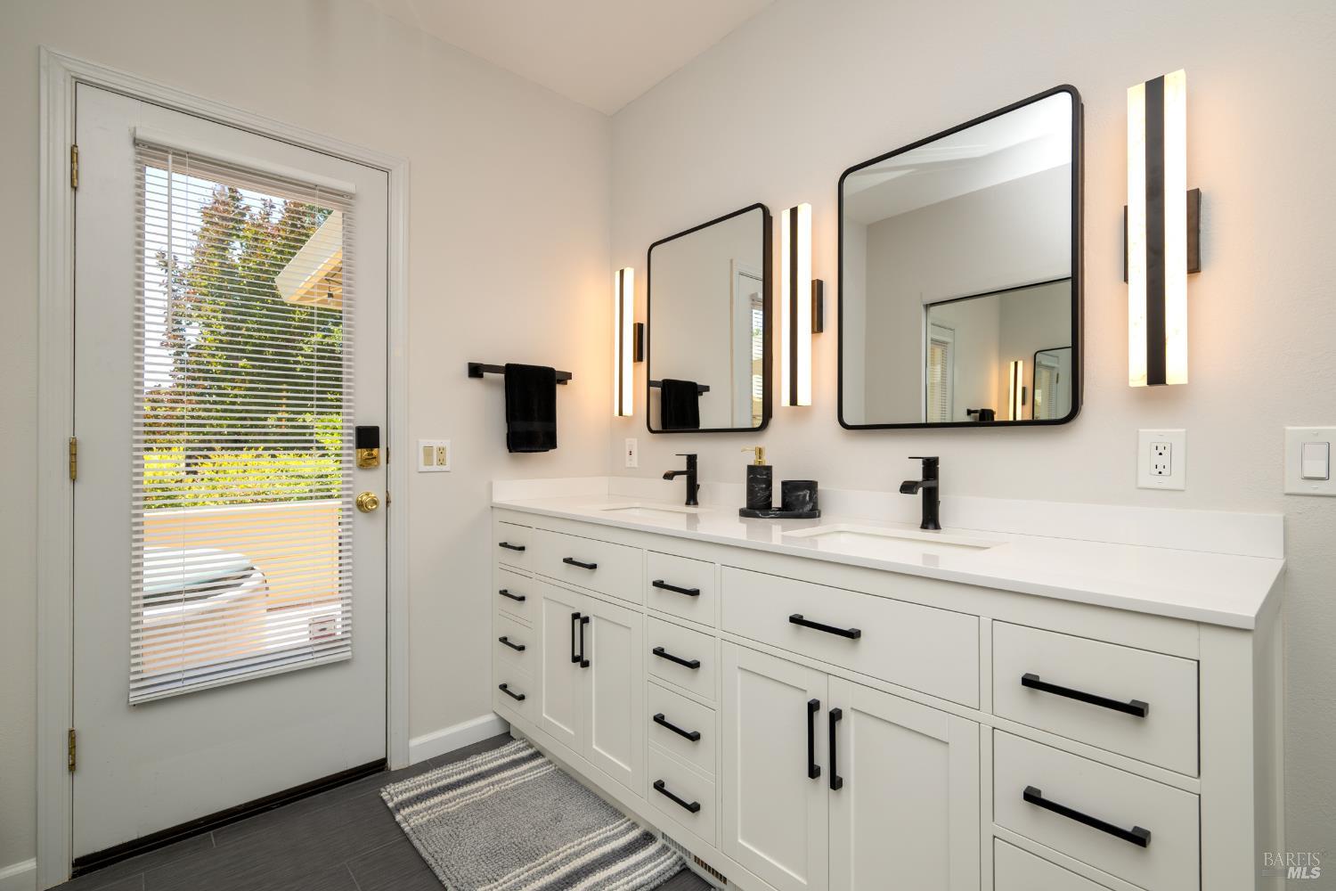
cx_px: 668
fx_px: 594
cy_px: 446
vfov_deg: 73.7
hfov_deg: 96.7
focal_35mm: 16
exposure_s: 1/60
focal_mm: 16
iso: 64
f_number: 5.6
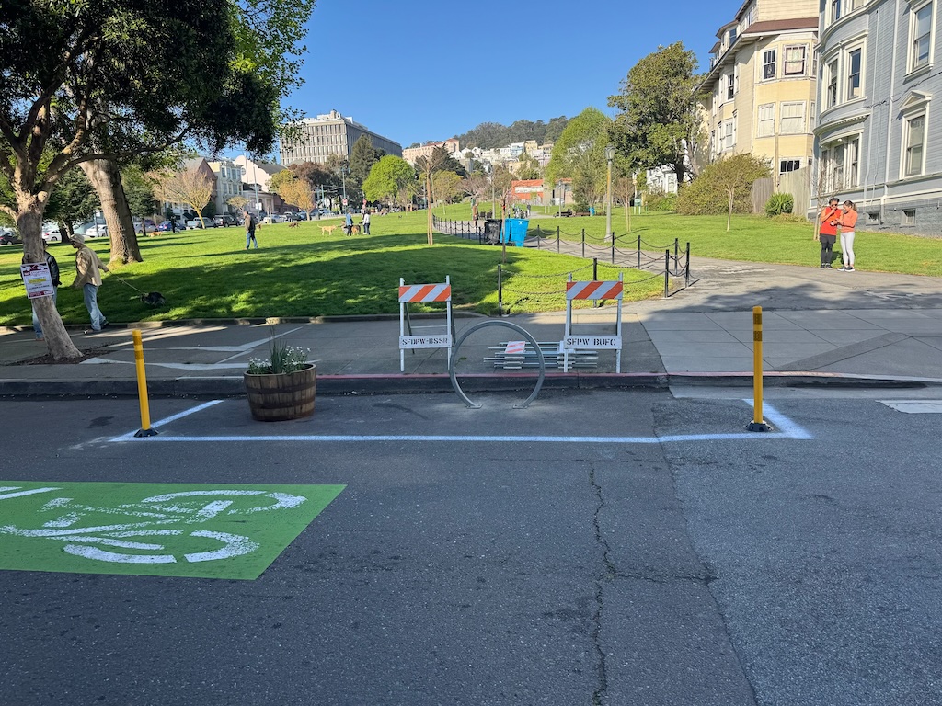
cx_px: 471
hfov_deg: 71.6
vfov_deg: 56.8
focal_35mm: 24
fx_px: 653
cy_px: 353
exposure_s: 1/1456
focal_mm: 6.76
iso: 80
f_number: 1.78
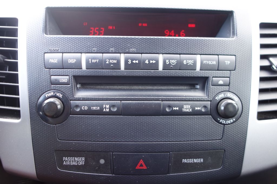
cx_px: 138
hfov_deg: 65.5
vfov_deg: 46.4
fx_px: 215
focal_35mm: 28
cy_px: 92
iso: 125
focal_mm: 10.4
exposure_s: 1/50
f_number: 1.8
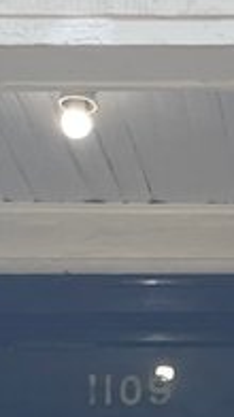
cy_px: 901
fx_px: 1812
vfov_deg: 11.5
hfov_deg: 7.3
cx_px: 344
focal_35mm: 164
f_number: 1.6
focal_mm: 4.2
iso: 32
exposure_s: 1/214
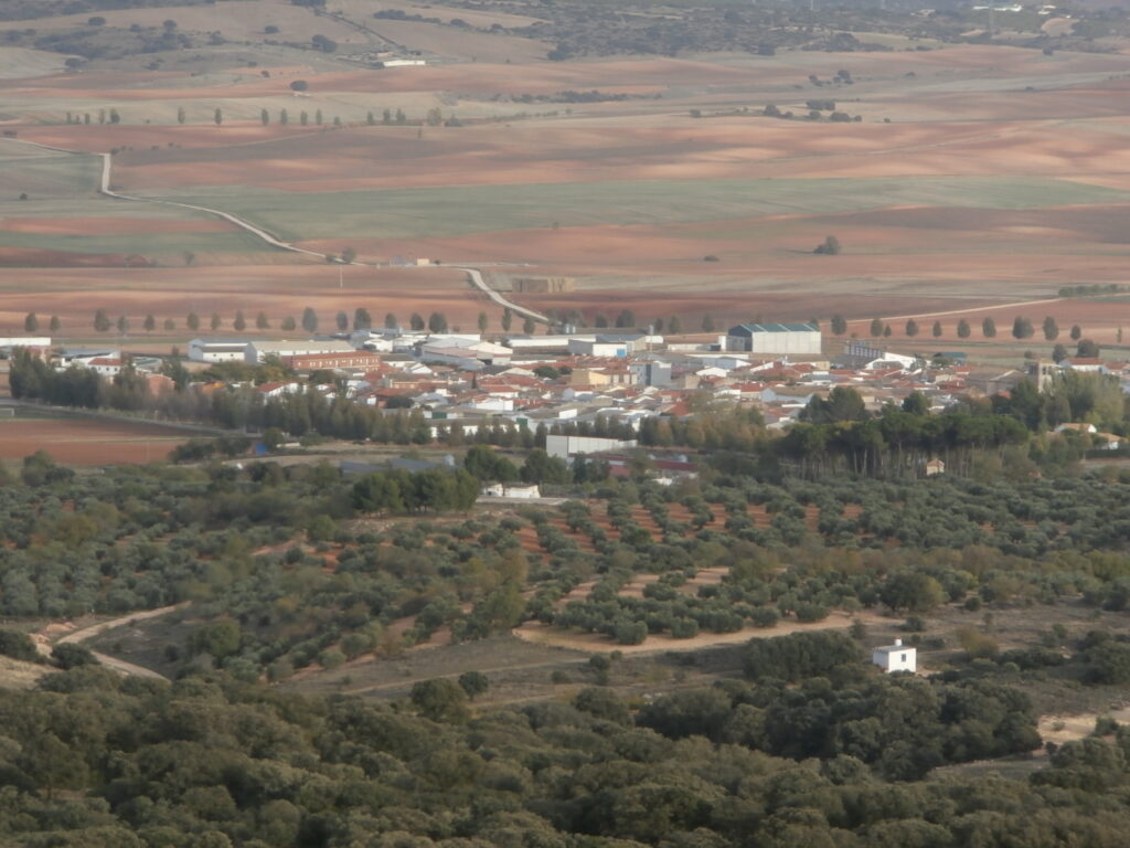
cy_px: 424
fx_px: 7835
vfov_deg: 6.2
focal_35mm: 240
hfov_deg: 8.2
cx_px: 565
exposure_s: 1/200
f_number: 5.8
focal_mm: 42
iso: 100
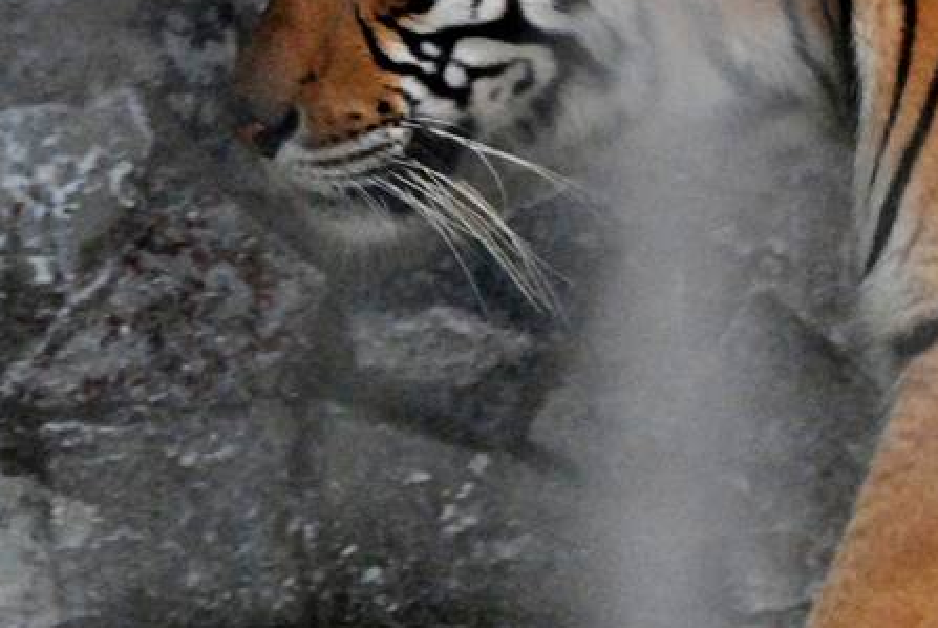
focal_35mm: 725
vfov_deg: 1.9
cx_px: 1360
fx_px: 18903
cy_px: 165
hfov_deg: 2.8
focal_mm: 135
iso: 1600
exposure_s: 1/160
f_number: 4.2
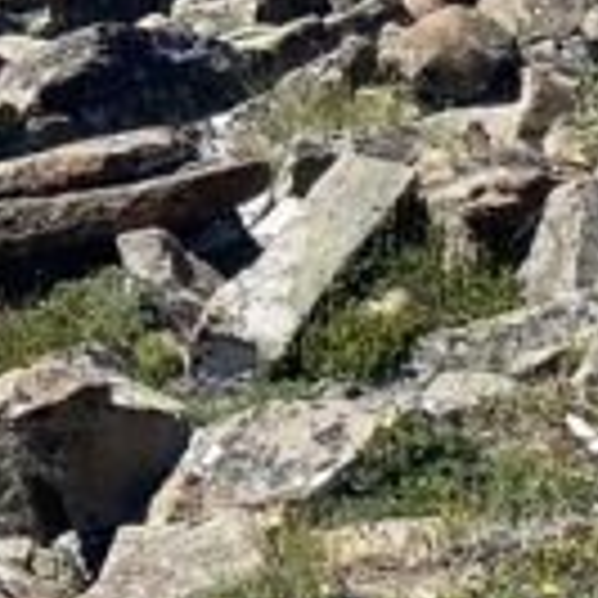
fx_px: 3459
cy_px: -773
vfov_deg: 9.0
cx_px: -940
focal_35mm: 177
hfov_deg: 8.8
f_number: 1.8
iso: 32
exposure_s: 1/1927
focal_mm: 4.25
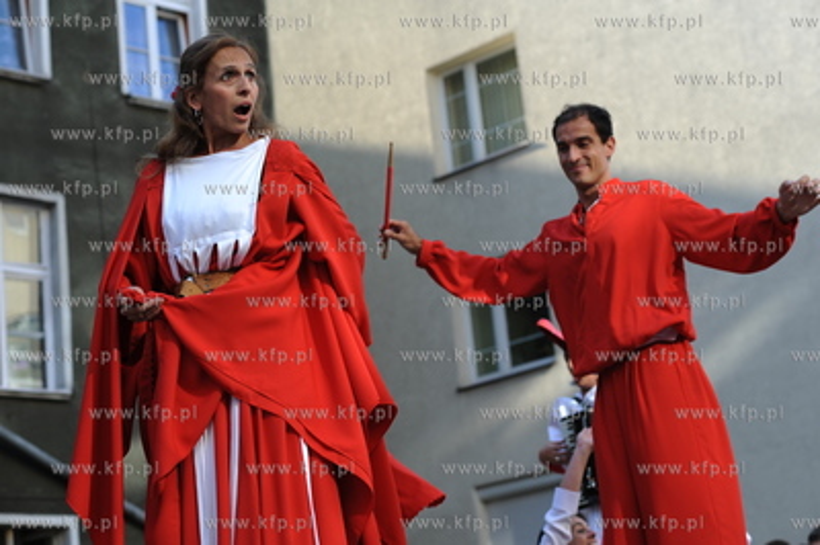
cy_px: 272
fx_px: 1934
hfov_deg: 23.9
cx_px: 410
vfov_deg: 16.0
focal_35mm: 85
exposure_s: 1/200
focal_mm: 85
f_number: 5.6
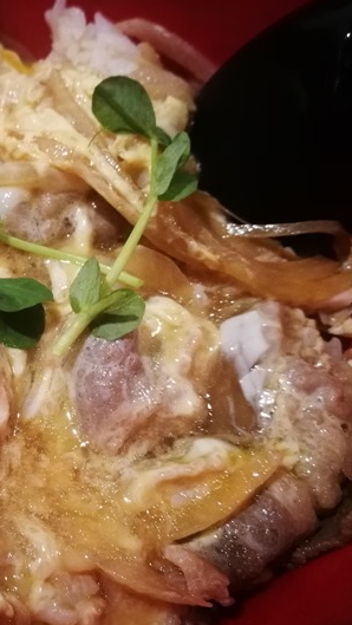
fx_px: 663
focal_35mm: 40
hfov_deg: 27.7
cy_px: 312
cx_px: -14
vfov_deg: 50.5
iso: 800
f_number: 4
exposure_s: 1/17.1
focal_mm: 4.5
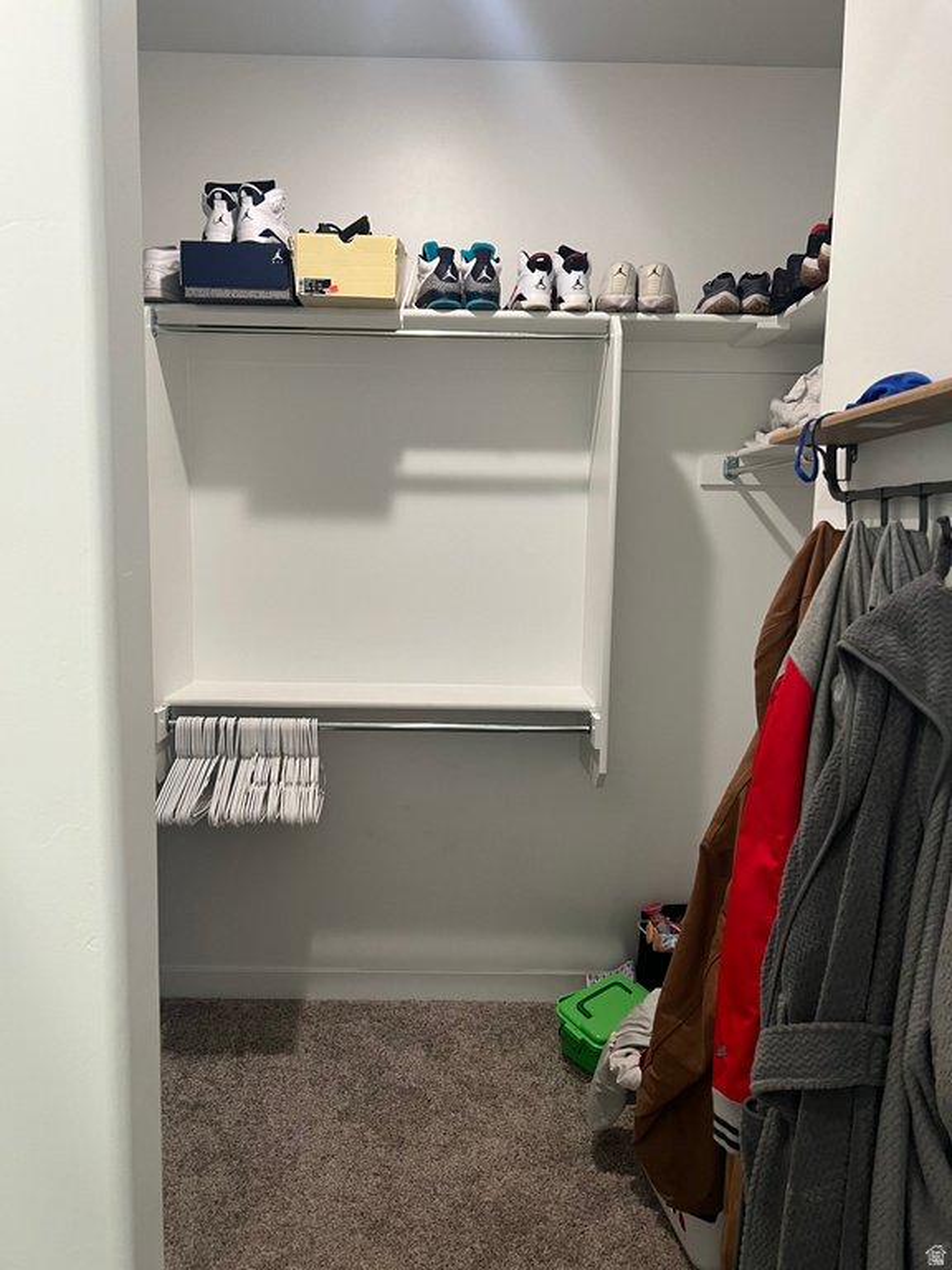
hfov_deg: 53.1
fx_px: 953
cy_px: 635
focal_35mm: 26
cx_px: 476
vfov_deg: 67.3
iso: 100
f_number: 1.5
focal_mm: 5.7
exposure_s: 1/60
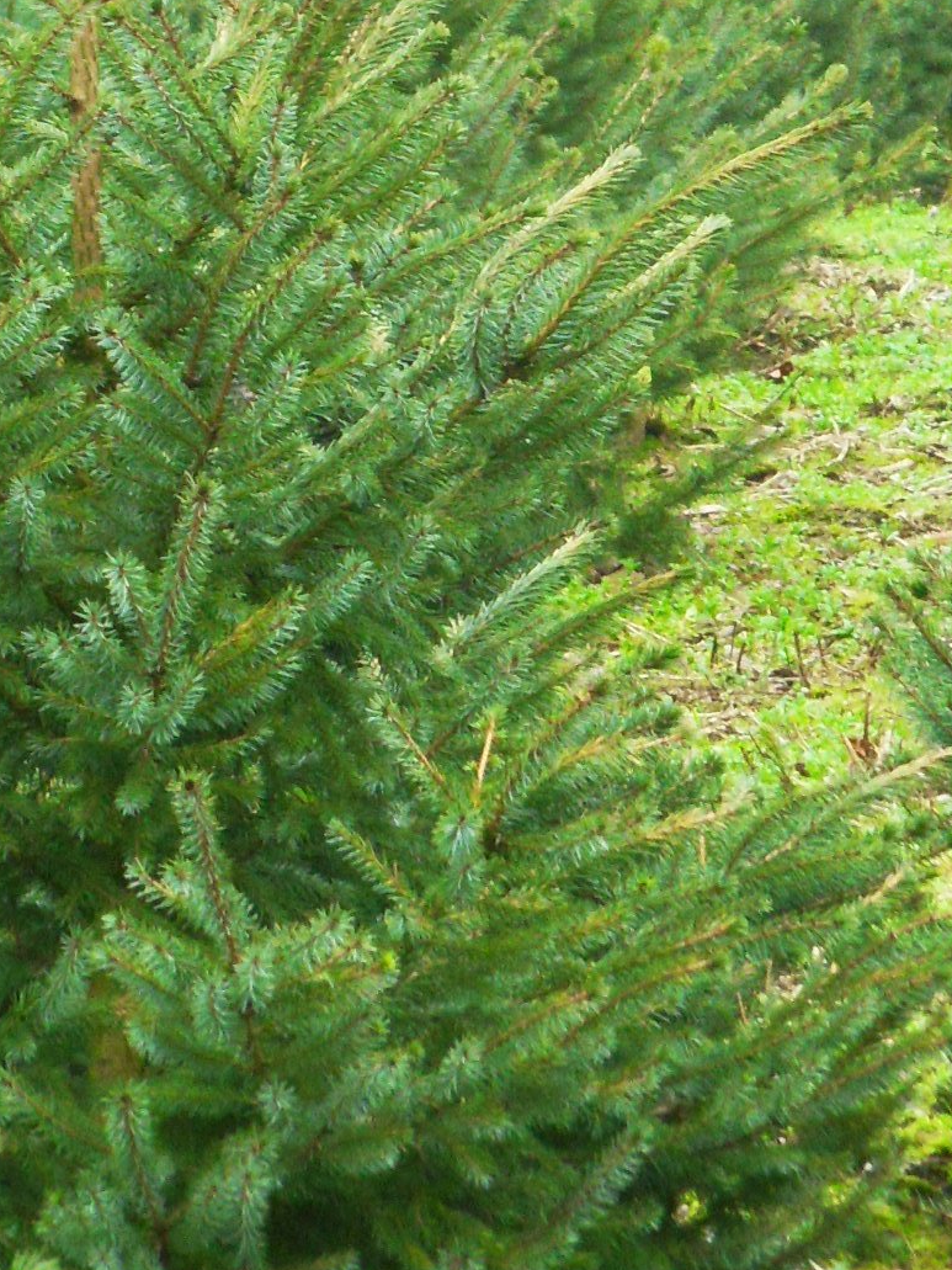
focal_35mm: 440
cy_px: 259
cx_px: 543
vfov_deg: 4.5
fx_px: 16138
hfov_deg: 3.4
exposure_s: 1/90
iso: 200
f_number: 5.9
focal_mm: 30.6
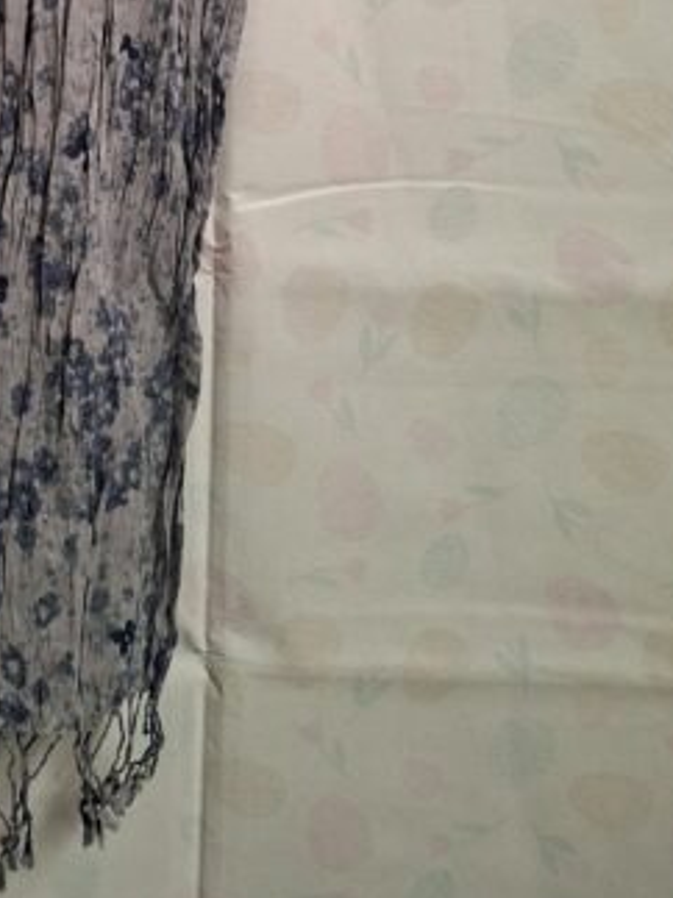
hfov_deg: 24.4
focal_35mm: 57
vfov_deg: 29.7
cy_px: -136
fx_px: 1479
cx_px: -8
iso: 250
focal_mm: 5.54
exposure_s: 1/33
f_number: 1.8
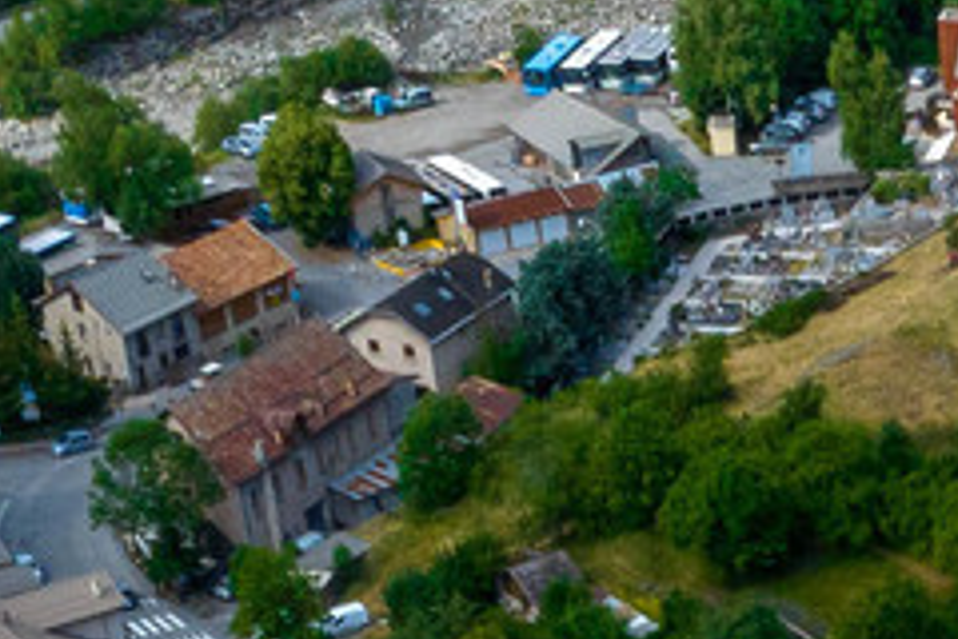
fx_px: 4417
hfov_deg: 11.8
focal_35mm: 166
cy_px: 1841
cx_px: 1489
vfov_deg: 7.4
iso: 200
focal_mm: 12.3
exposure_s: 1/320
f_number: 11
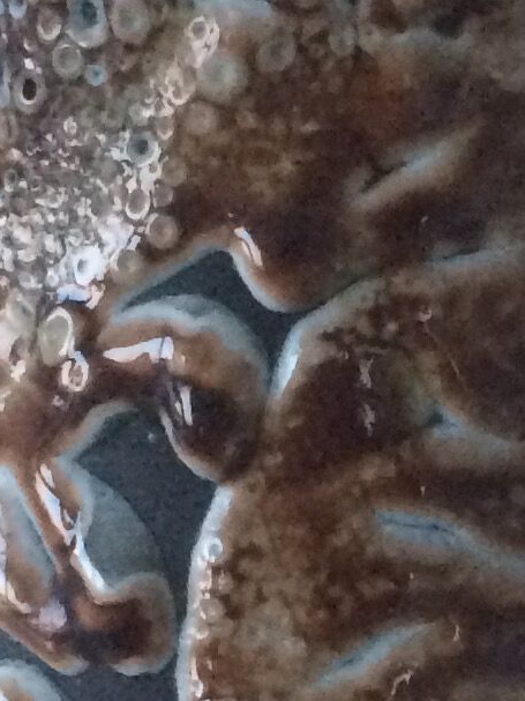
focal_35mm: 156
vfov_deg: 12.6
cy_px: 516
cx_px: 405
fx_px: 3156
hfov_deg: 9.5
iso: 320
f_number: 2.2
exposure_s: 1/33
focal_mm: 4.15
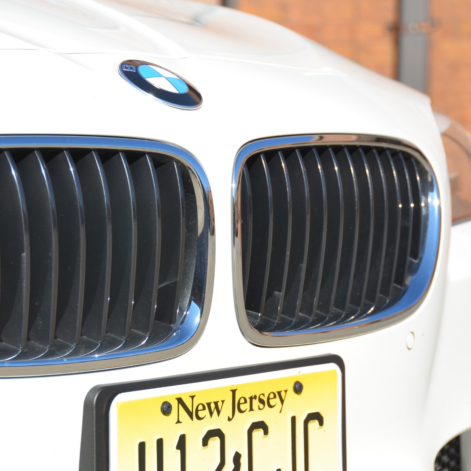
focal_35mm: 125
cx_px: 164
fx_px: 1924
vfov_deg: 14.0
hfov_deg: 13.9
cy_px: 232
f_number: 5
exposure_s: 1/1250
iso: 400
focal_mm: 62
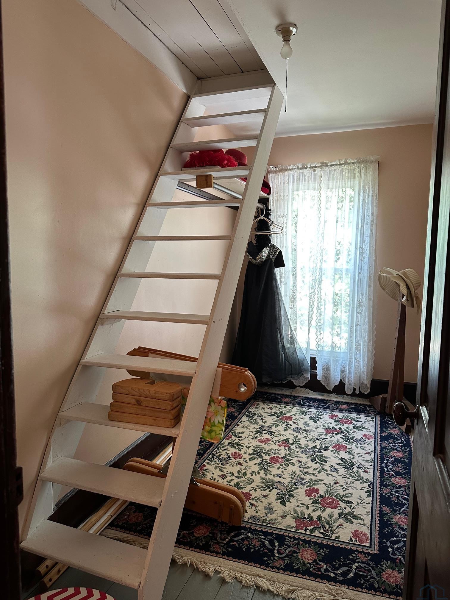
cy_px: 300
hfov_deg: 56.8
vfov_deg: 71.6
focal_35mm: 24
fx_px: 416
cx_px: 225
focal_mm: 6.86
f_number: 1.78
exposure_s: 1/60
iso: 200
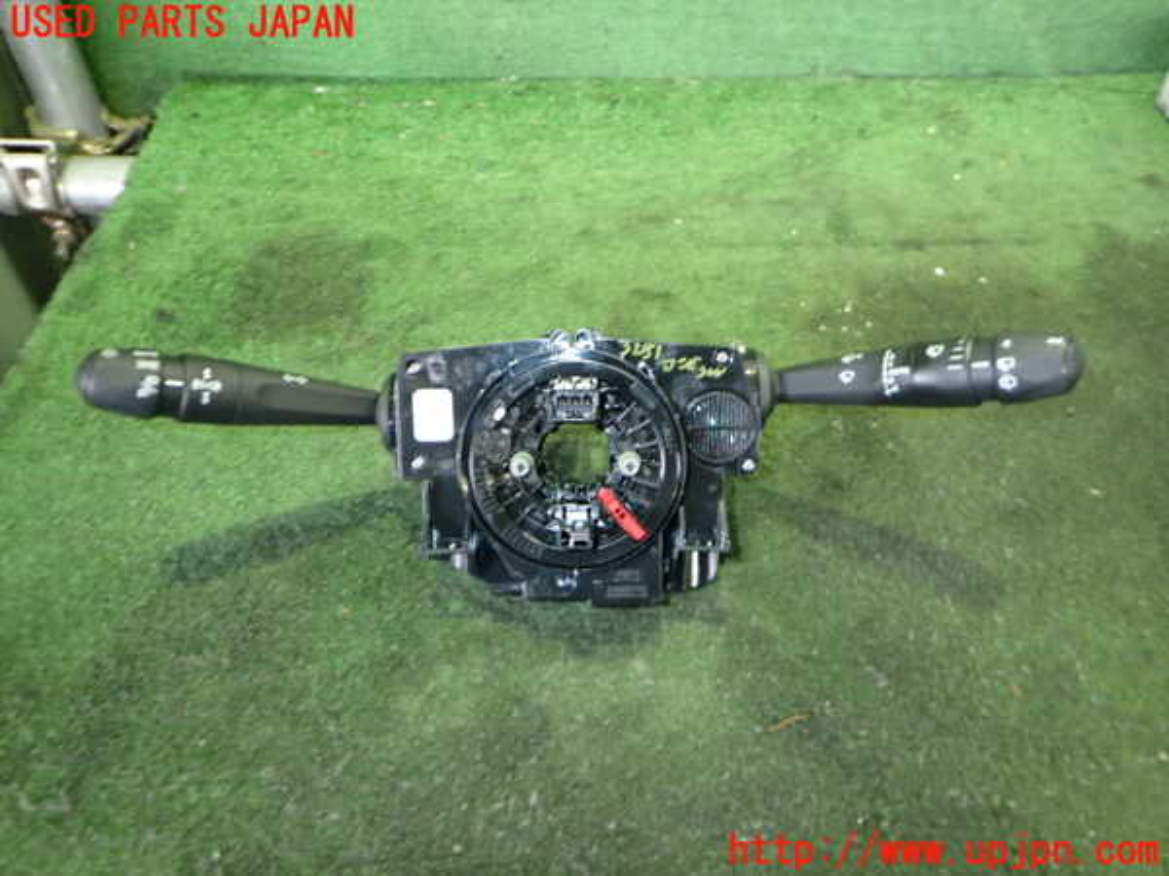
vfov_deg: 54.9
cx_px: 584
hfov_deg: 69.4
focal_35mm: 25
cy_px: 438
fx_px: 844
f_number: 2
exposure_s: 1/30
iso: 800
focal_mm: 4.5
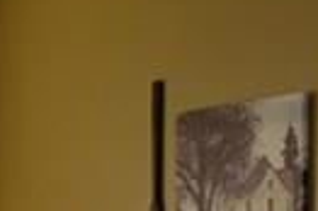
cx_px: 420
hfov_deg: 9.6
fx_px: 1862
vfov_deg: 6.3
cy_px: 441
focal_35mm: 211
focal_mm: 18
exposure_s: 1/125
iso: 140
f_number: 4
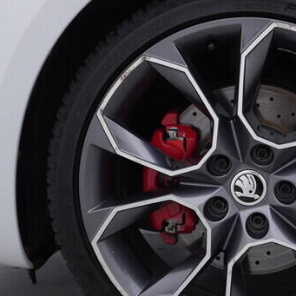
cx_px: 253
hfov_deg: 18.6
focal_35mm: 92
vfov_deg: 18.9
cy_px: 148
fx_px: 890
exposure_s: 1/80
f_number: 4
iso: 125
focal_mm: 24
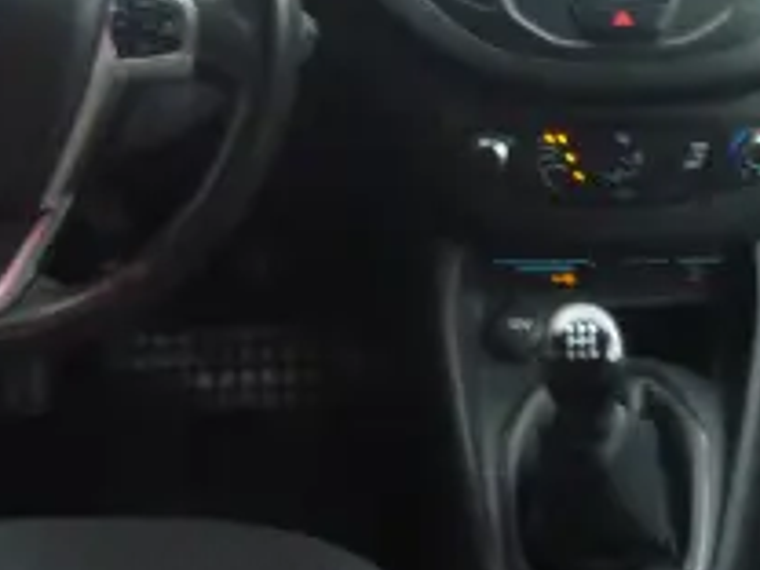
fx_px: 1888
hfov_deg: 22.4
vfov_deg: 17.2
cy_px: 259
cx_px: 639
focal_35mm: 86
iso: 200
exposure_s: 1/15
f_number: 2.8
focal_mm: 4.6
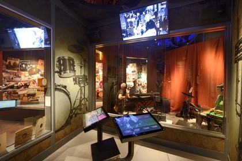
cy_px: 80
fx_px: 114
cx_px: 121
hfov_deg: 93.3
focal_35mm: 17
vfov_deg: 70.4
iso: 1600
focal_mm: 17
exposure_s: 1/20
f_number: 3.5
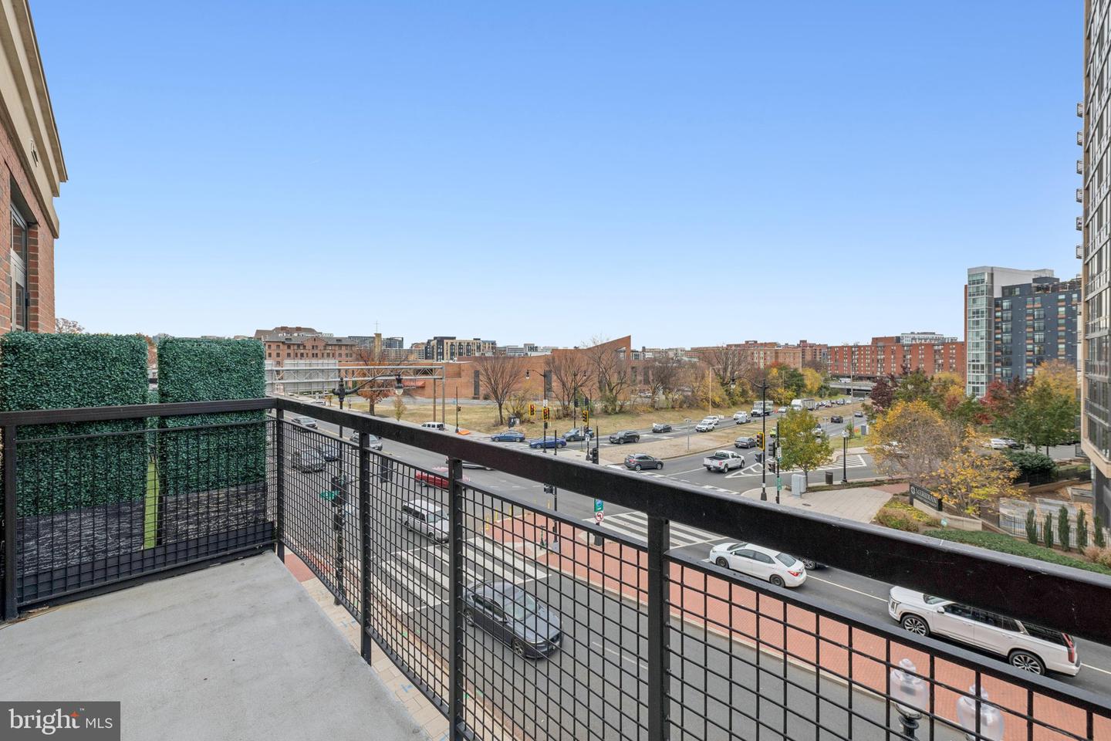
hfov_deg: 104.3
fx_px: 432
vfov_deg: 81.2
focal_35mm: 14
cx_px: 556
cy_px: 370
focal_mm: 14
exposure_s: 1/200
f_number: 9
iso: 250
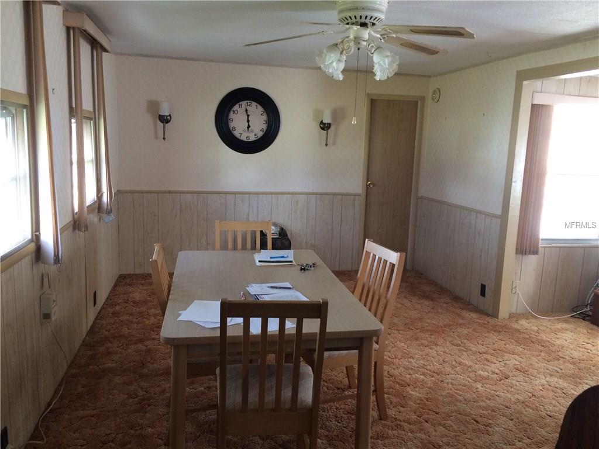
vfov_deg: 48.2
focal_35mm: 29
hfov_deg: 61.7
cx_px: 300
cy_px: 224
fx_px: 502
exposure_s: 1/30
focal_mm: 4.15
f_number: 2.2
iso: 160
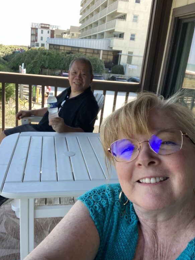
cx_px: 95
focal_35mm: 33
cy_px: 132
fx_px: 248
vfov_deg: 55.3
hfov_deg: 43.0
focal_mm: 2.87
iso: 32
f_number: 2.2
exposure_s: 1/121
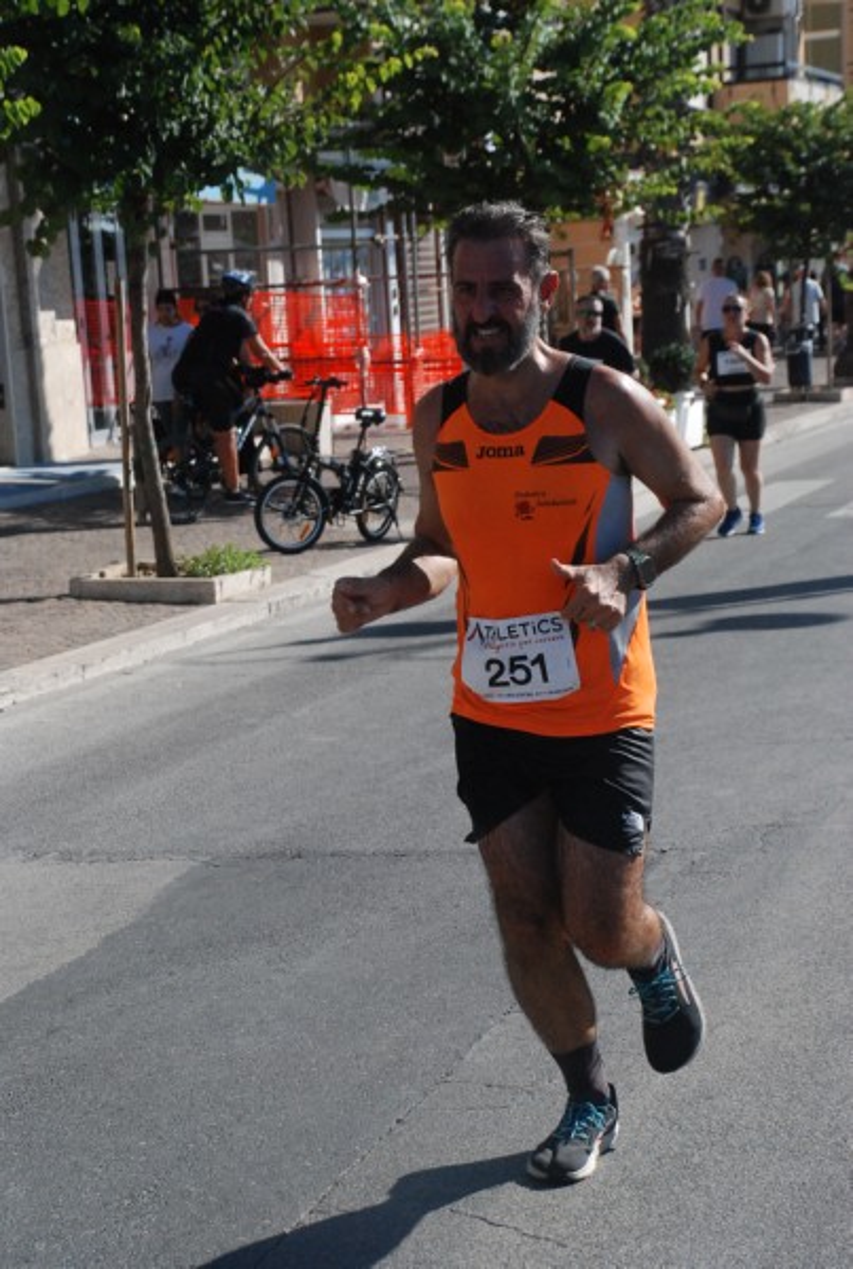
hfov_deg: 15.8
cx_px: 426
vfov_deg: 23.3
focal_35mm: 87
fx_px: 3076
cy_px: 634
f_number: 8
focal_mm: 58
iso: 1000
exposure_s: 1/2000
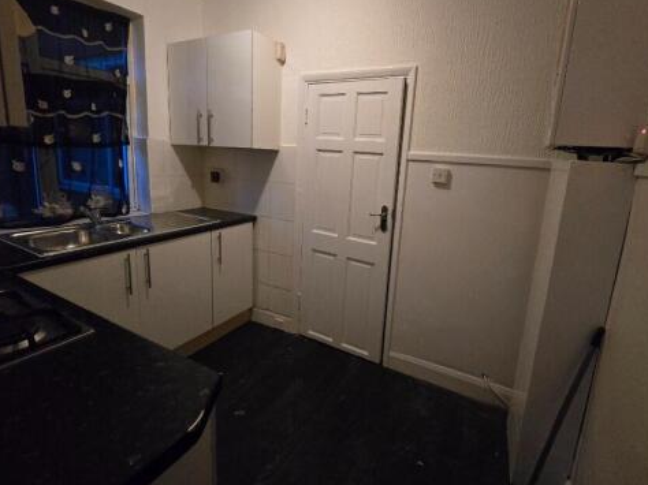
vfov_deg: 77.8
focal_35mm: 16
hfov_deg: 94.4
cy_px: 215
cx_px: 342
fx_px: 299
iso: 1600
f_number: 2.2
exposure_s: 1/50
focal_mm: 2.2
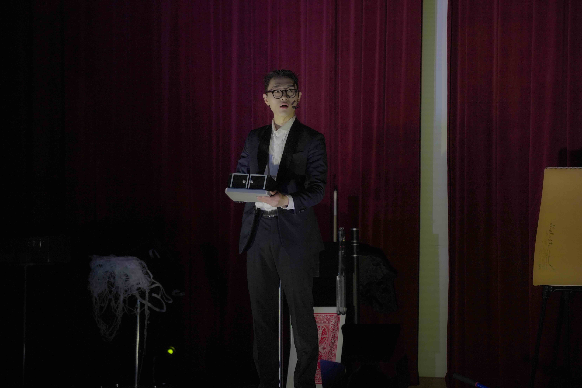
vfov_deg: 6.9
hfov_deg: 10.3
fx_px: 3233
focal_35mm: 200
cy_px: 194
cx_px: 291
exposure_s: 1/3200
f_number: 4
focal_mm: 200
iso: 6400
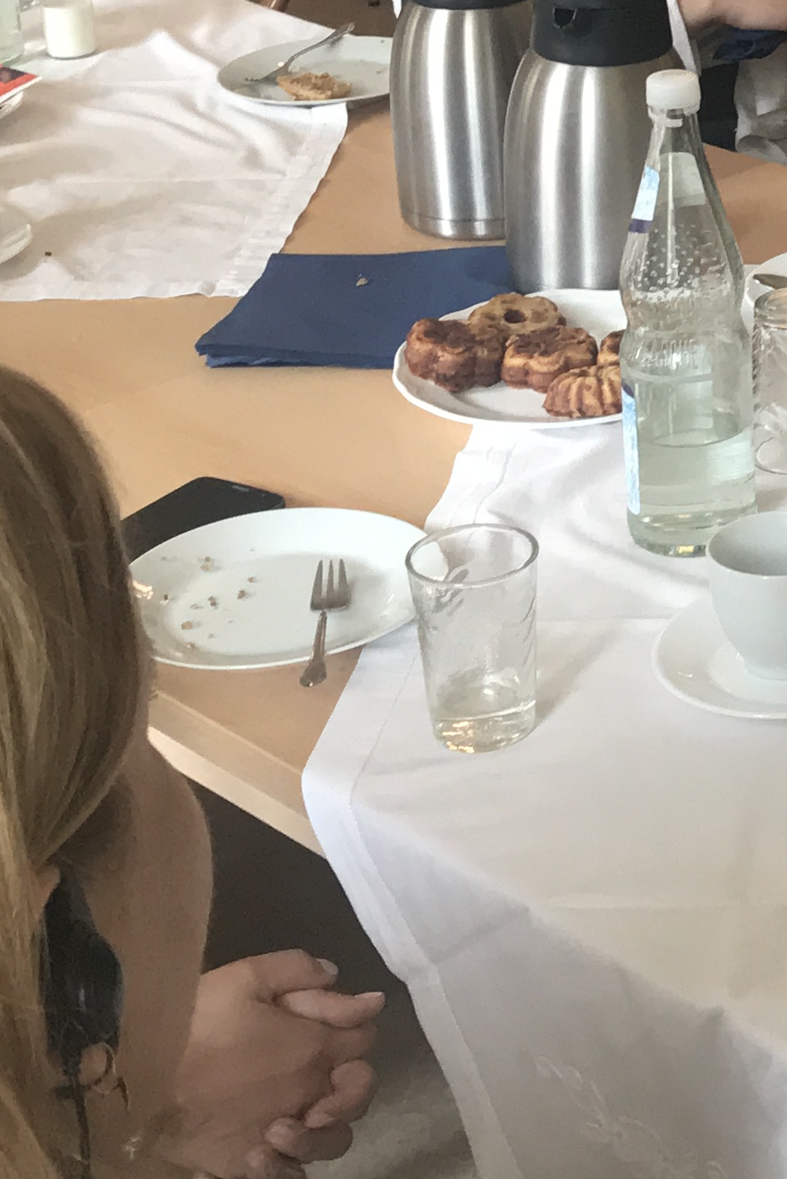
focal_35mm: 89
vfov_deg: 22.3
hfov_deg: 14.4
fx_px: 2917
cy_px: 120
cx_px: 1169
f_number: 1.8
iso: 64
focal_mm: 3.99
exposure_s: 1/33
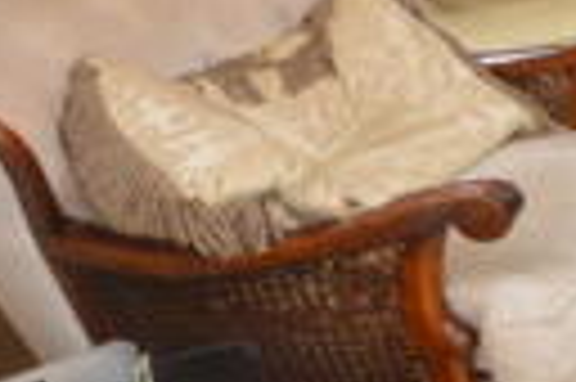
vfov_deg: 17.1
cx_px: 1233
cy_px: -40
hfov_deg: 17.0
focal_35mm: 77
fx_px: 1230
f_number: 4.5
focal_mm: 10
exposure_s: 1/80
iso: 400
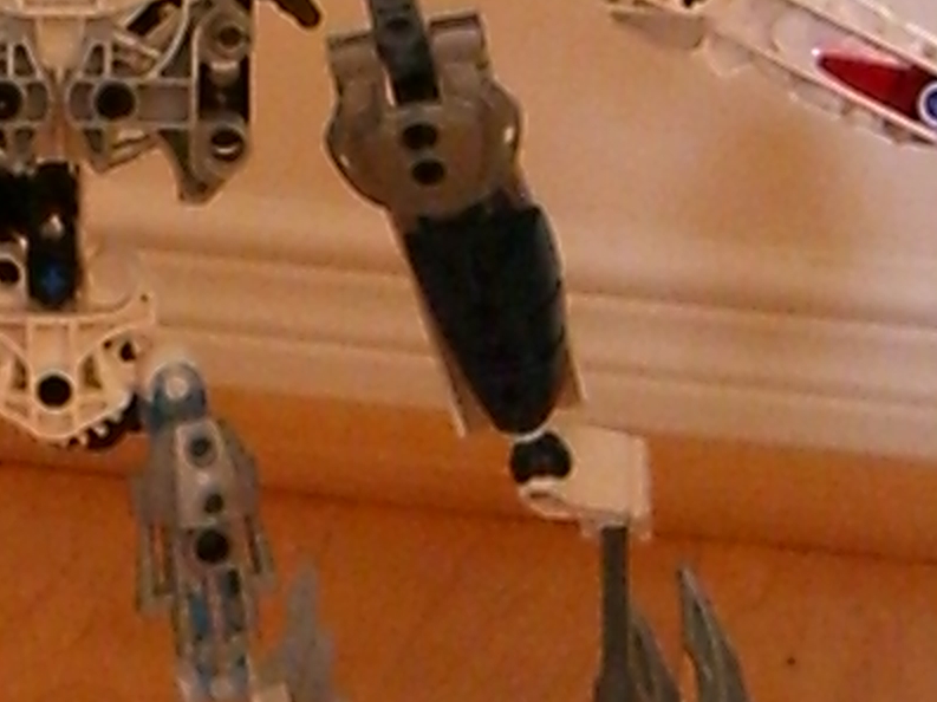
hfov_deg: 14.4
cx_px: 13
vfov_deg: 10.9
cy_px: 158
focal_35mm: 135
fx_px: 3653
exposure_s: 1/80
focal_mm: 6.2
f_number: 2.7
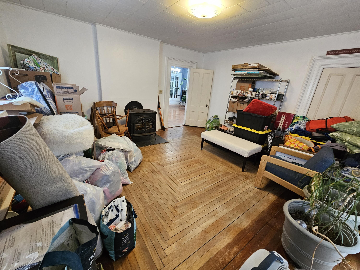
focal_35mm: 13
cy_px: 135
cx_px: 180
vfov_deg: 89.9
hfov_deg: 106.2
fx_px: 135
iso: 400
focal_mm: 2.2
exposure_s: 1/60
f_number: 2.2
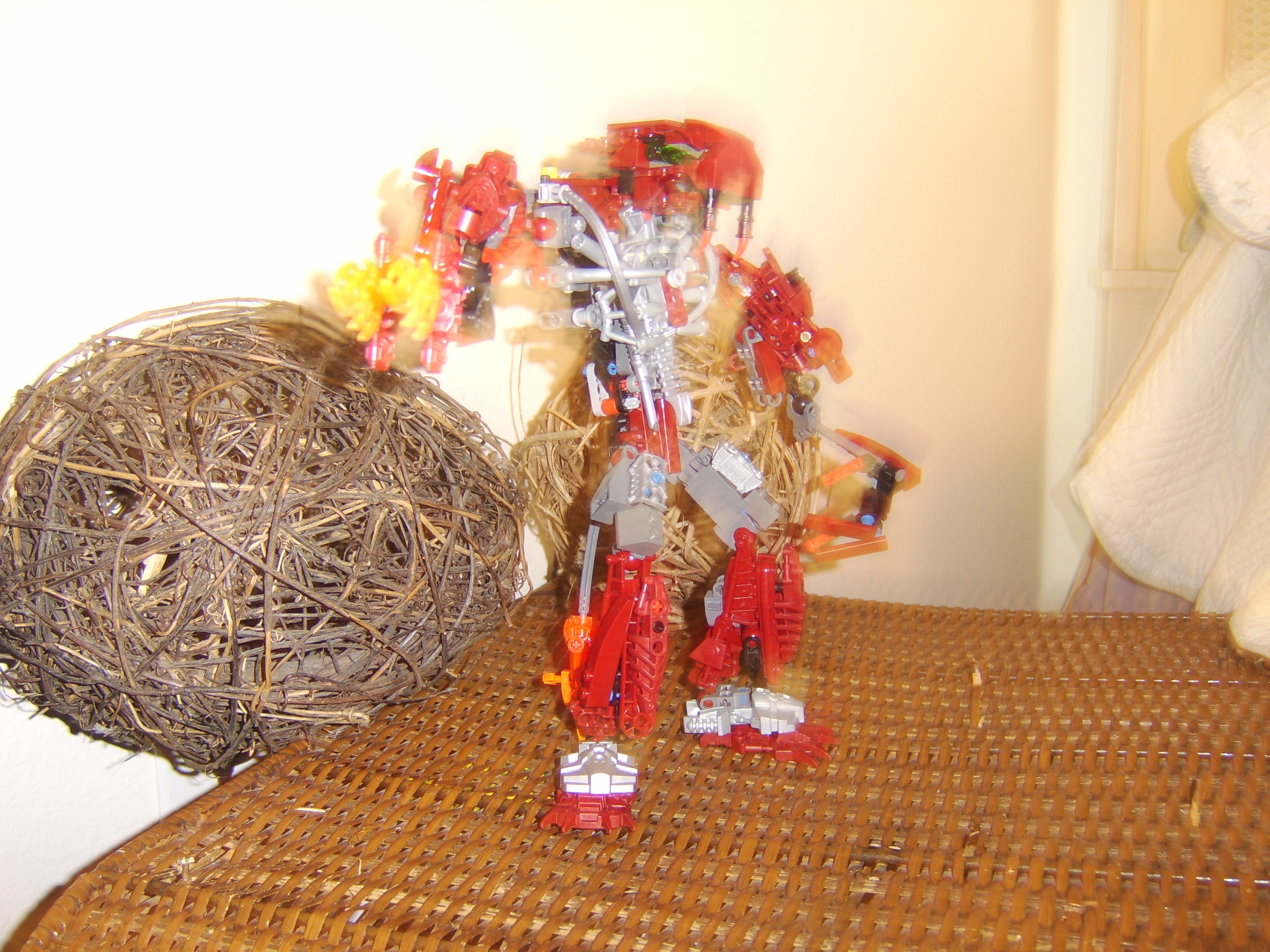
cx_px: 635
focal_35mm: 31
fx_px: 1137
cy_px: 476
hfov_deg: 58.4
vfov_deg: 45.4
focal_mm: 8.13
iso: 71
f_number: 2.7
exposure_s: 1
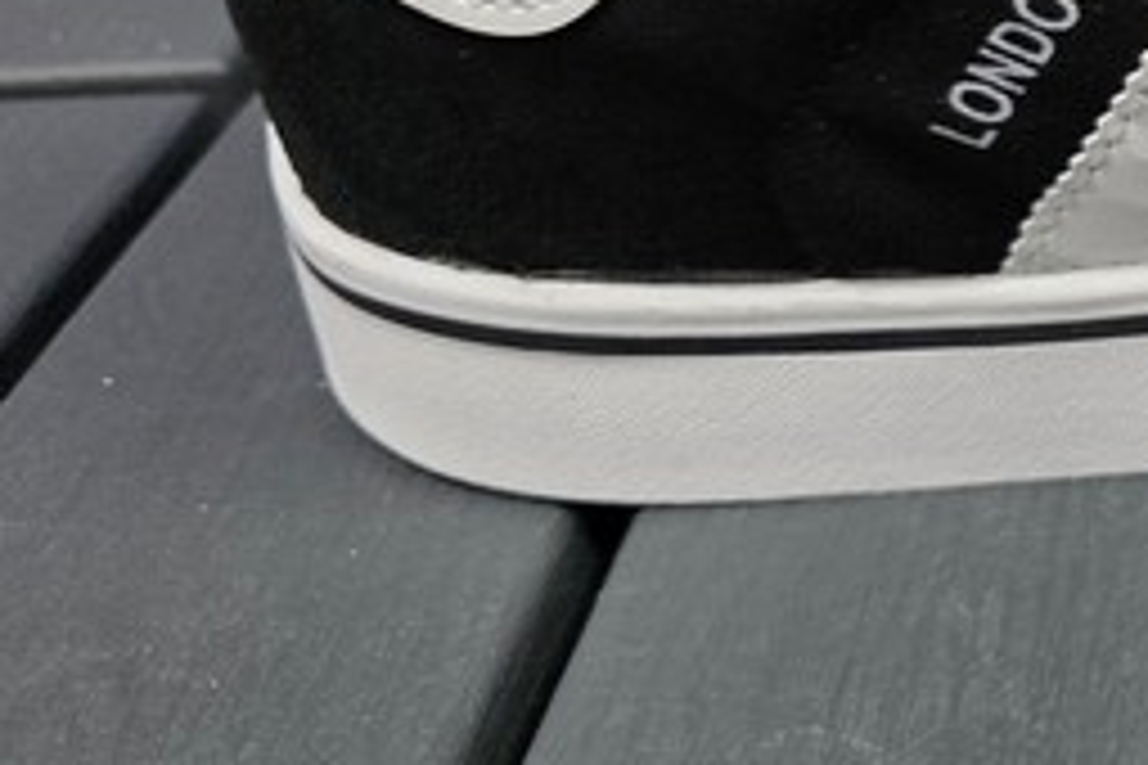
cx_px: 1720
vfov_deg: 17.7
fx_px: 2391
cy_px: -9
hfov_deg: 22.3
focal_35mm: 75
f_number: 1.7
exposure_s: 1/100
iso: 200
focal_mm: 6.3
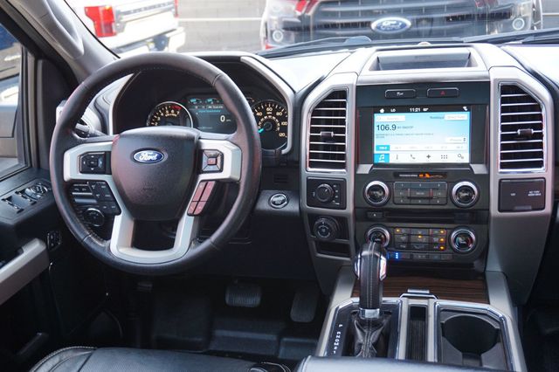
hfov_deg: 51.3
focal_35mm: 38
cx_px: 280
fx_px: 582
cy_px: 186
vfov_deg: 35.5
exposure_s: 1/60
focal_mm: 25
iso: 320
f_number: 4.5
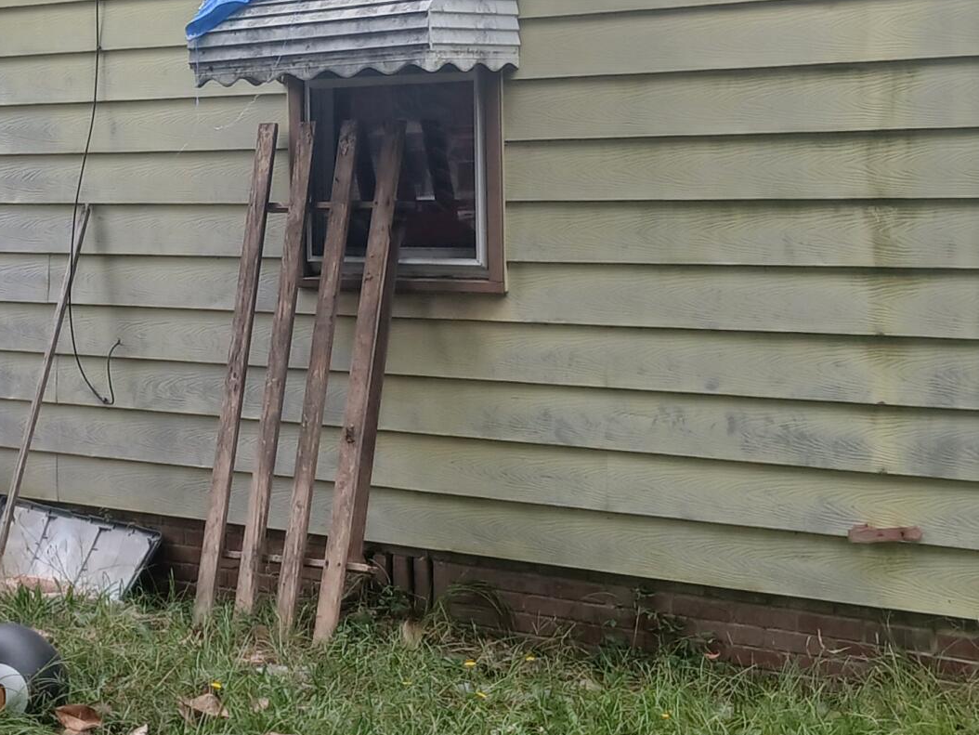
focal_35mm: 74
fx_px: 2093
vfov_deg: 19.8
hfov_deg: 25.9
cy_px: 218
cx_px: 210
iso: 25
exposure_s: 1/120
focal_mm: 3.98
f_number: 1.8
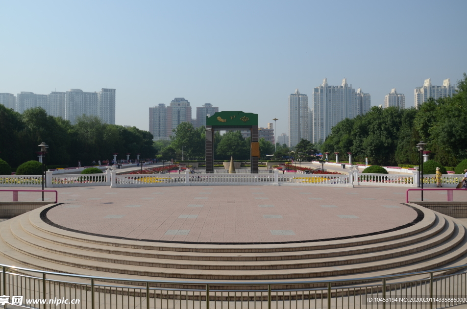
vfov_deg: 44.7
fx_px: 375
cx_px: 227
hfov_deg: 63.8
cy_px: 143
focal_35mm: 29
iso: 100
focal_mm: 18
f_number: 5.6
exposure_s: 1/500
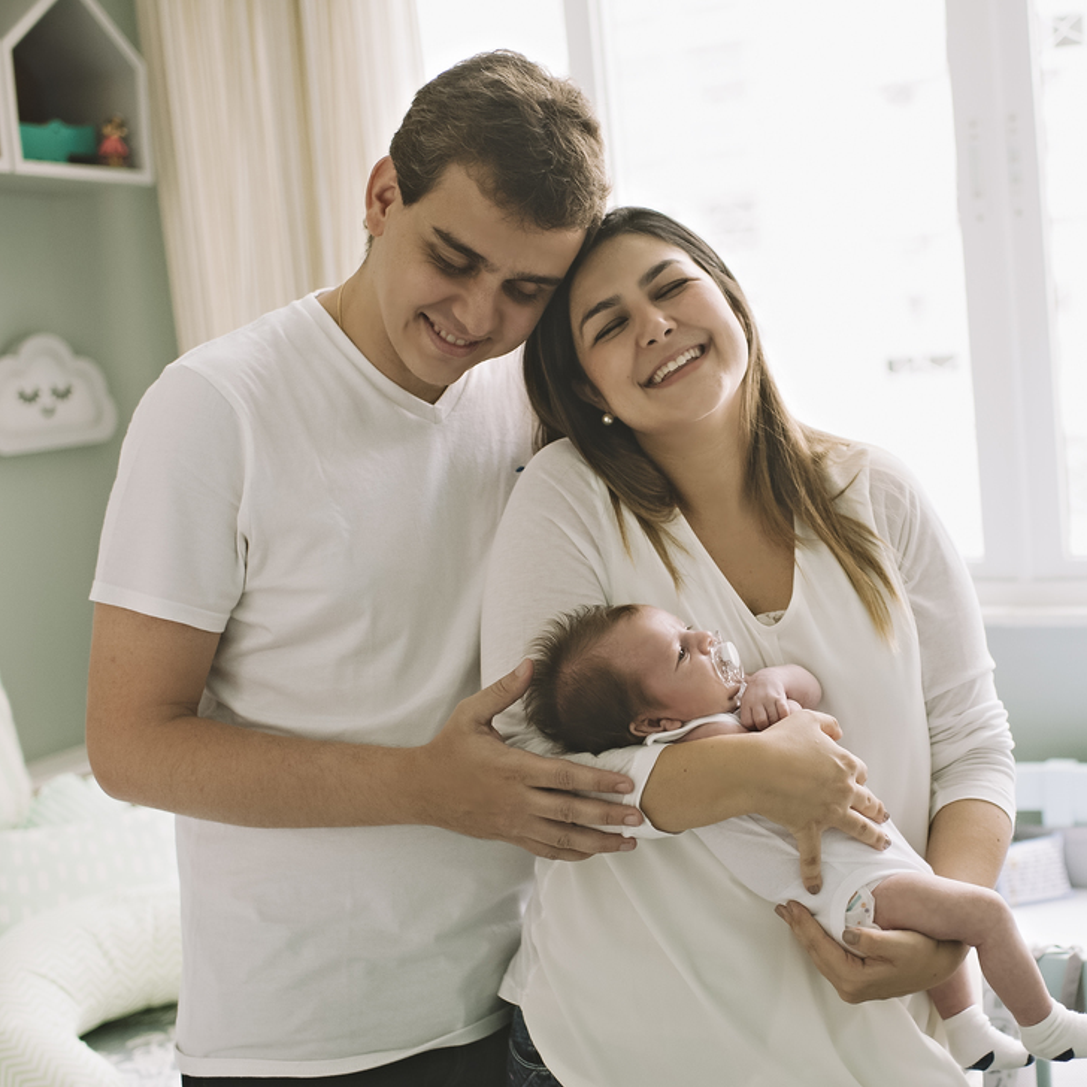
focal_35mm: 49
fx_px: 1741
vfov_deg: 34.7
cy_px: 560
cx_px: 767
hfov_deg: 34.2
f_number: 2.2
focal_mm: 35
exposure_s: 1/160
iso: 640
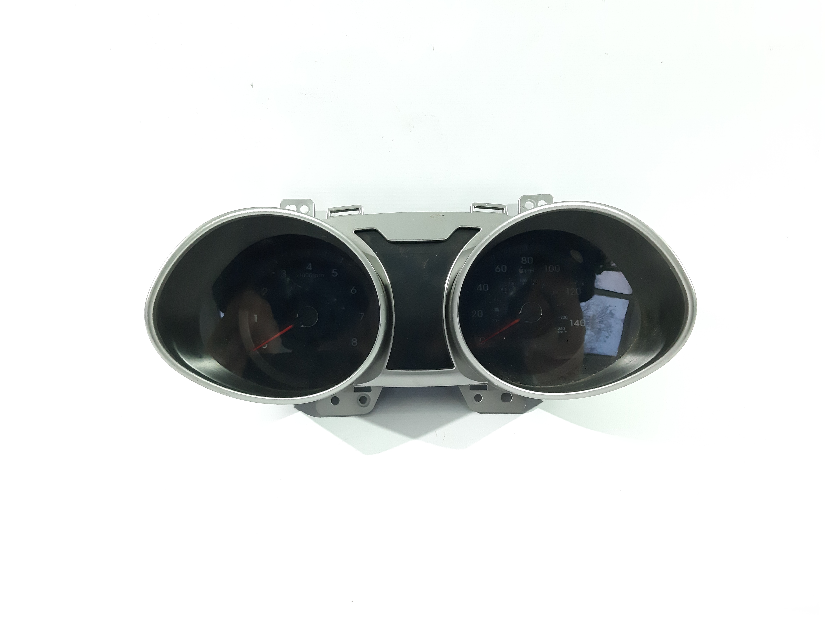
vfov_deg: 51.4
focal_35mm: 27
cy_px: 309
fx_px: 643
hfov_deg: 65.3
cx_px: 412
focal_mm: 3.93
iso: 400
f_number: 1.7
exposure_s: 1/33
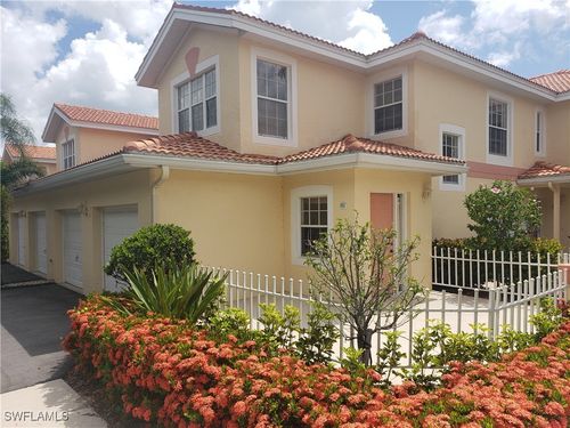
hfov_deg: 67.3
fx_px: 428
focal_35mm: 26
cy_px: 214
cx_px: 285
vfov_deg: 53.1
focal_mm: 4.3
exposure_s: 1/1622
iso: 50
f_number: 2.4
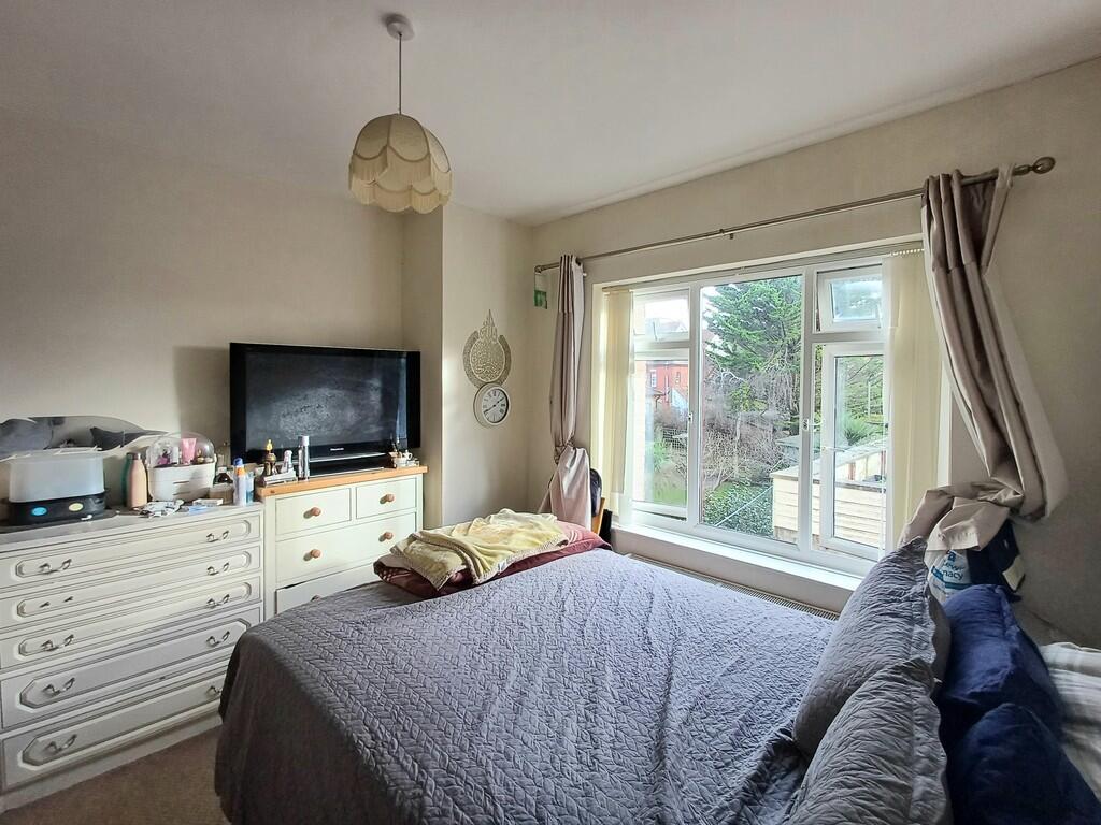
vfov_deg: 78.1
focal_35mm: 16
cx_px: 550
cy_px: 412
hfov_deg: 94.5
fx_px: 509
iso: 50
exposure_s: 1/50
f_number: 2.2
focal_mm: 1.64
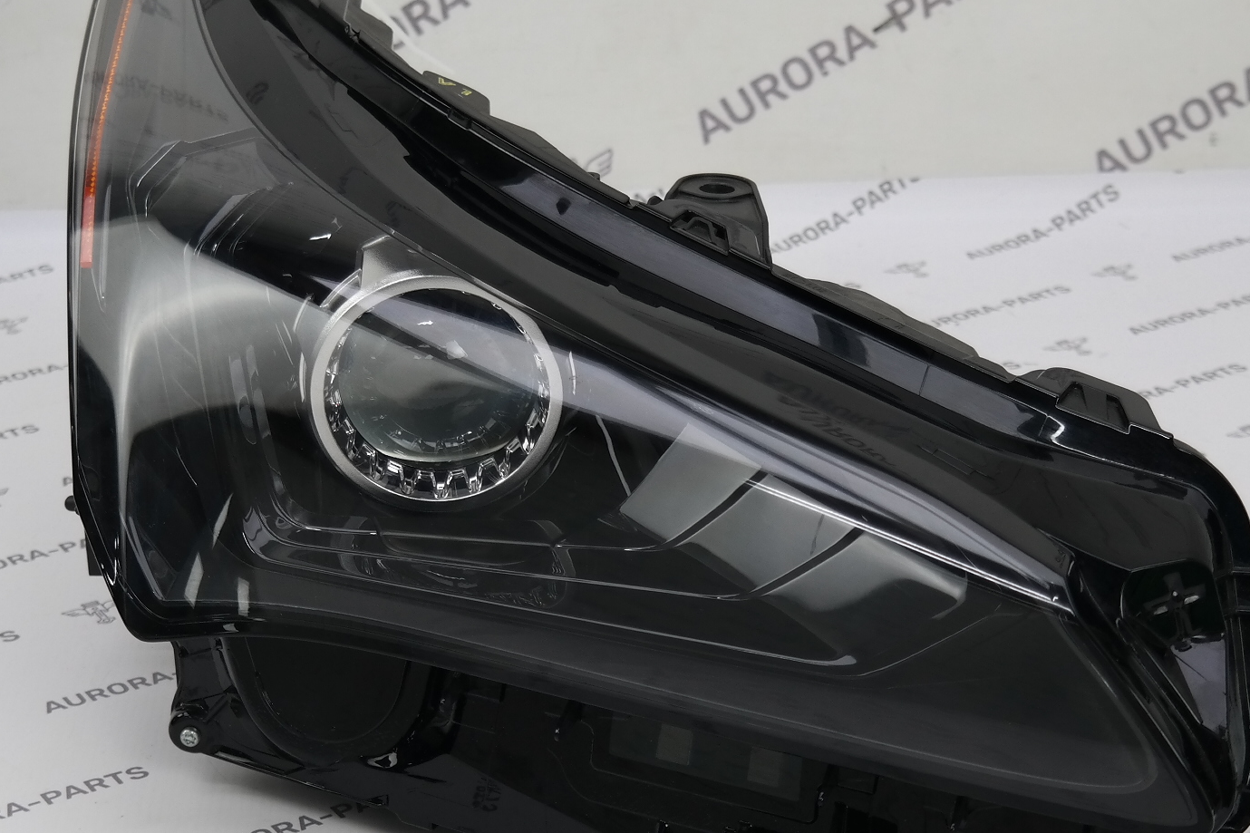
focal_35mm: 82
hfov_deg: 24.8
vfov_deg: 16.6
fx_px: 2847
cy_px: 446
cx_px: 582
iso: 100
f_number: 4
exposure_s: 1/100
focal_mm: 25
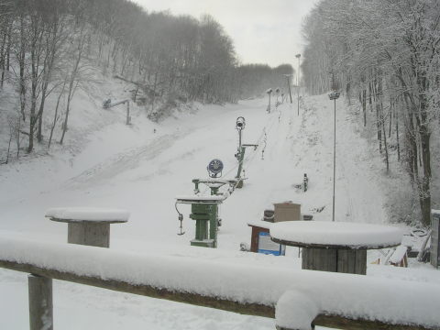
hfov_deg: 49.0
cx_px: 220
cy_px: 165
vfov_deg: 37.7
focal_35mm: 38
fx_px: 483
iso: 50
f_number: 5.6
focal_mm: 5.8
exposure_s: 1/185
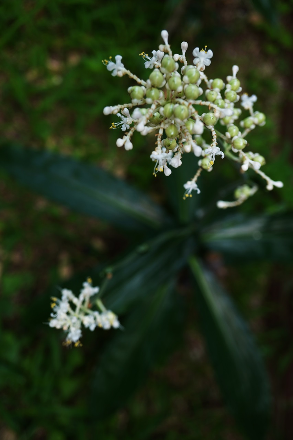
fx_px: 549
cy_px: 220
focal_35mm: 45
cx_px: 146
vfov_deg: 43.6
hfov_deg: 29.9
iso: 100
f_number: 4.5
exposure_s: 1/160
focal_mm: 30
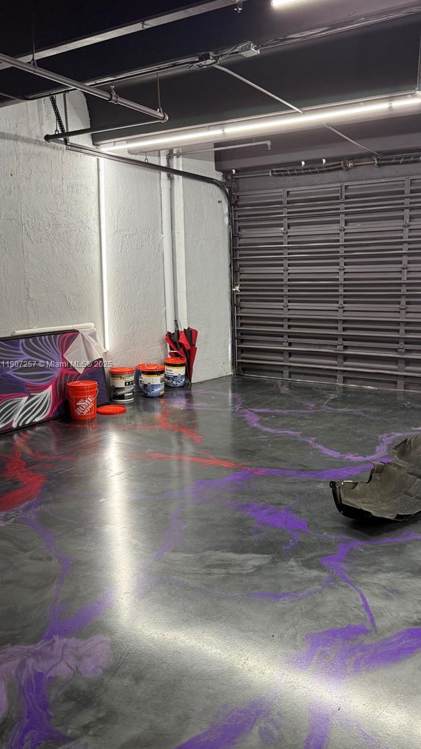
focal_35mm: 27
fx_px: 536
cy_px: 365
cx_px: 284
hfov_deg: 42.3
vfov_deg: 69.8
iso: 200
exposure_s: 1/60
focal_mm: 6.76
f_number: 1.78
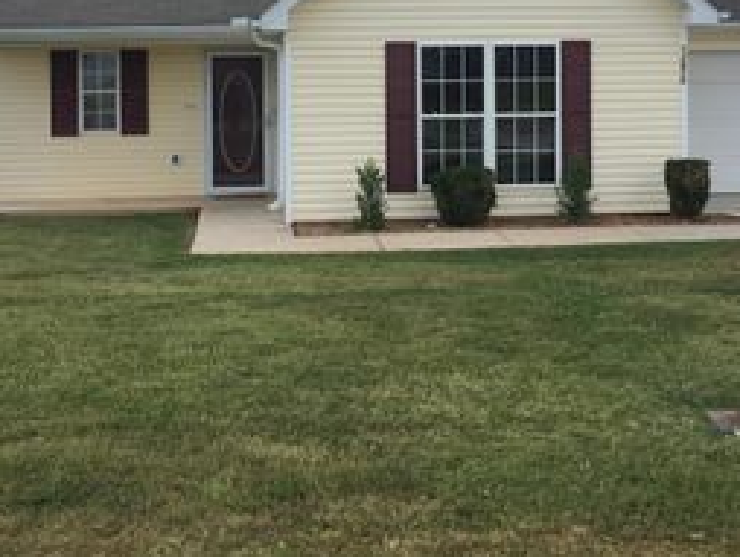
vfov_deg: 25.2
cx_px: 396
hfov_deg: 33.7
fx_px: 1220
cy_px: 95
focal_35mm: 57
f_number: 2.2
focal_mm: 4.15
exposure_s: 1/884
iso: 25
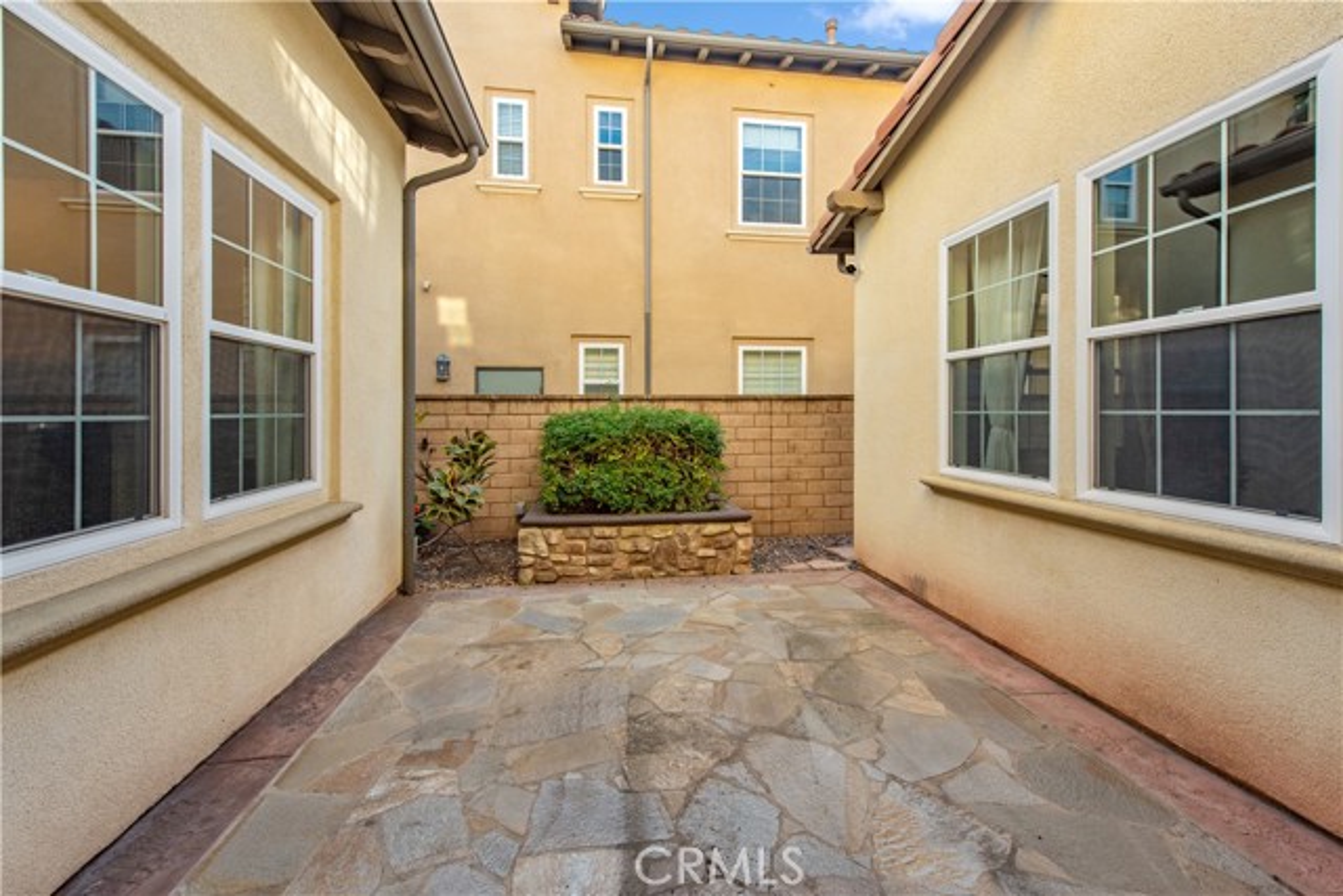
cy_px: 448
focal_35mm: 14
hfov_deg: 104.2
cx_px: 672
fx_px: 522
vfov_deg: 81.2
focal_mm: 14
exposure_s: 1/250
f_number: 8
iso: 400
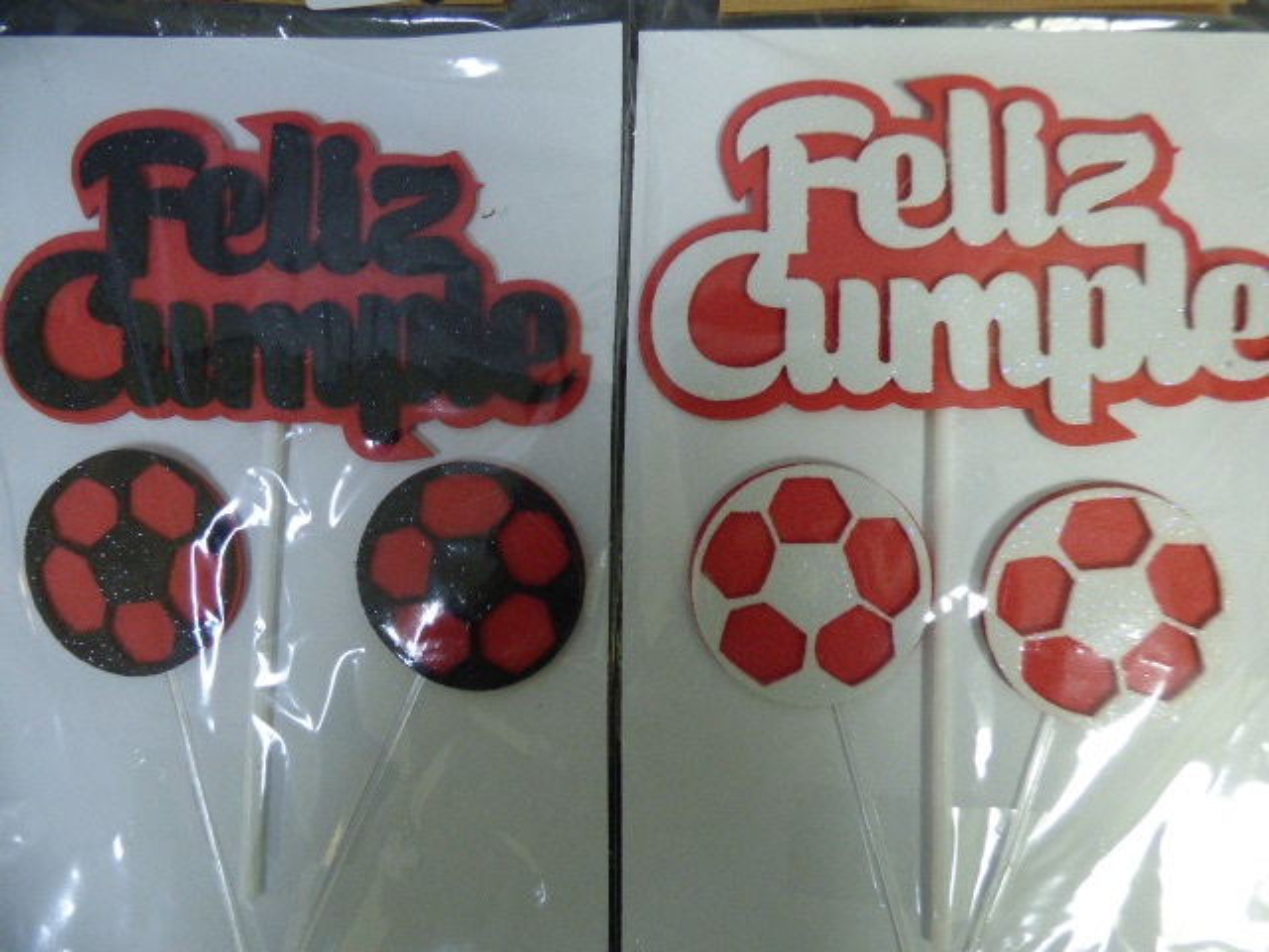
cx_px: 634
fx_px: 733
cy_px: 476
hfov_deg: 81.7
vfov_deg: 66.0
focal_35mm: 20
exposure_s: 1/30
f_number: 2.8
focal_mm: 3.58
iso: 400
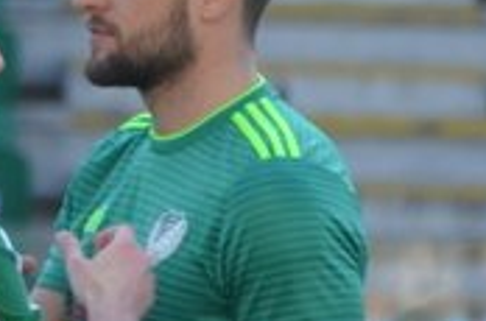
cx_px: -958
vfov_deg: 0.6
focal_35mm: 2173
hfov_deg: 1.0
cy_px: 267
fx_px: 29256
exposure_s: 1/500
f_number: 5.3
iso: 250
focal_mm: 210
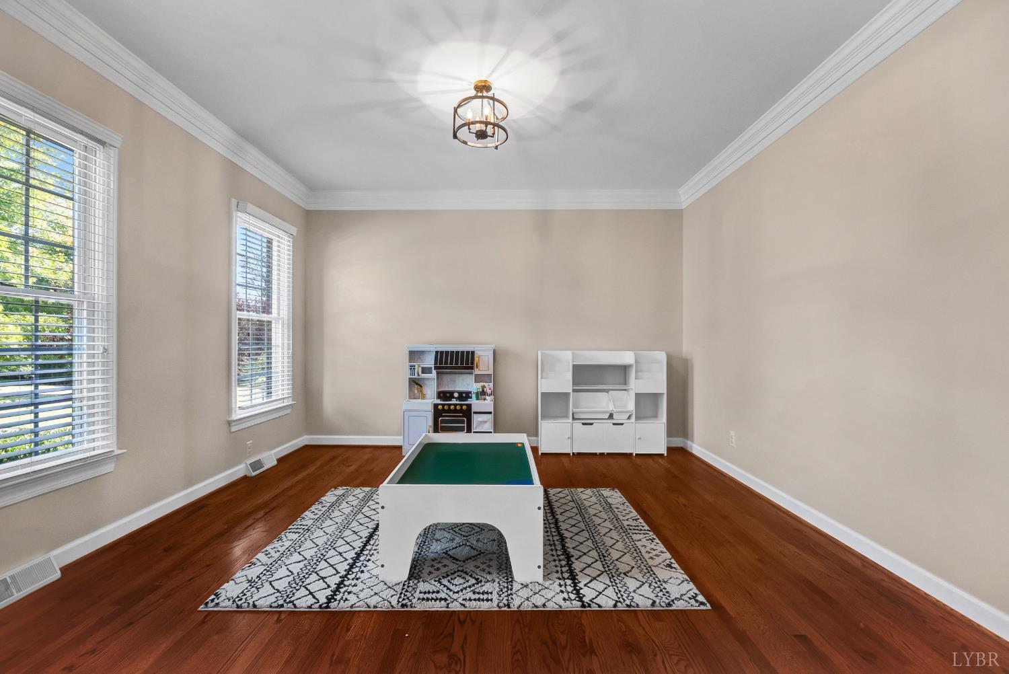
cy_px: 337
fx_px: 449
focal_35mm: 16
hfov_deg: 96.7
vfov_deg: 73.8
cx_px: 504
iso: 1250
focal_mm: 16
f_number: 8
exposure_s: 1/50
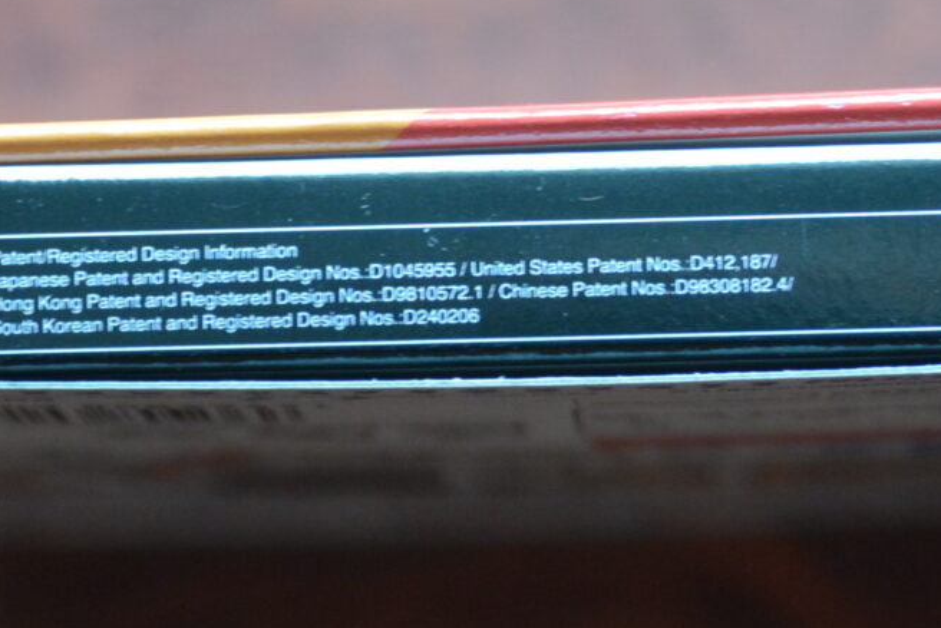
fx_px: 7139
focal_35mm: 273
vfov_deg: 5.0
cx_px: 501
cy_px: 171
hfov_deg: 7.5
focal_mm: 70
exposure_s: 1/50
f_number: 2.8
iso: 2000
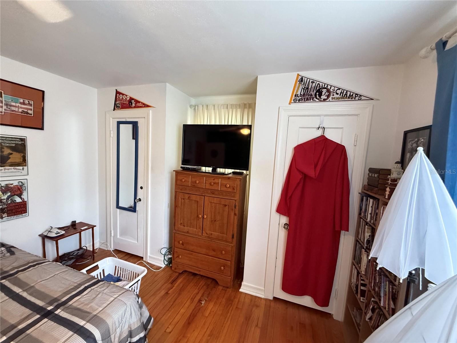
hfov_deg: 102.1
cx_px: 228
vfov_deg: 85.7
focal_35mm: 14
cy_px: 172
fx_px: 185
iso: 640
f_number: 2.2
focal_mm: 2.22
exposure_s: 1/60
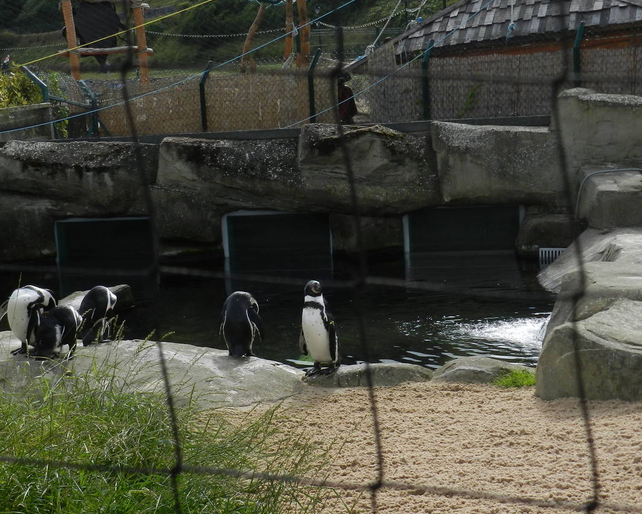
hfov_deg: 27.8
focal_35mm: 68
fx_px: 1292
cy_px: 300
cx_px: 222
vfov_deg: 22.5
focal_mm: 8.1
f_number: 4.2
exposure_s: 1/800
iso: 160
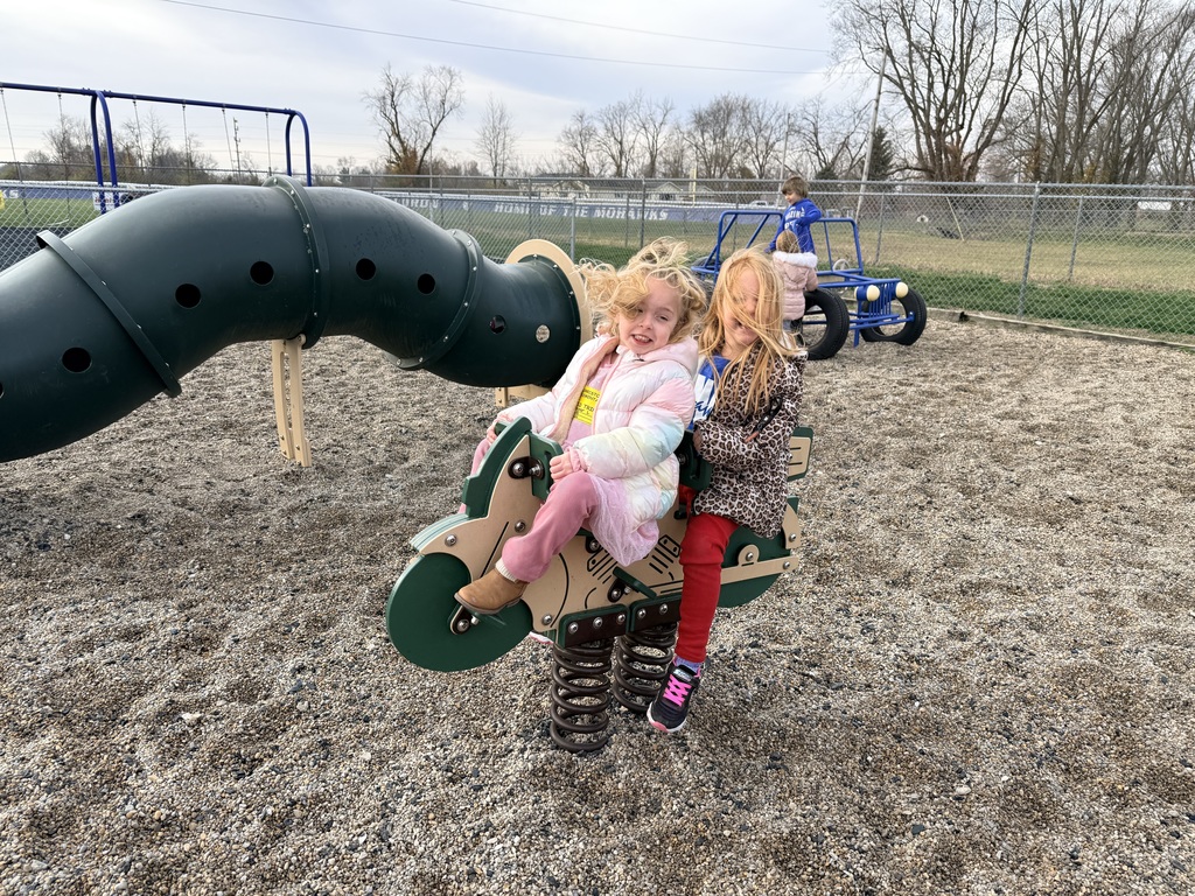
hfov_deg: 71.6
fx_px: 829
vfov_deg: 56.8
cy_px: 448
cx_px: 598
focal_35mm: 24
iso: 80
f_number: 1.78
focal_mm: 6.76
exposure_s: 1/1337
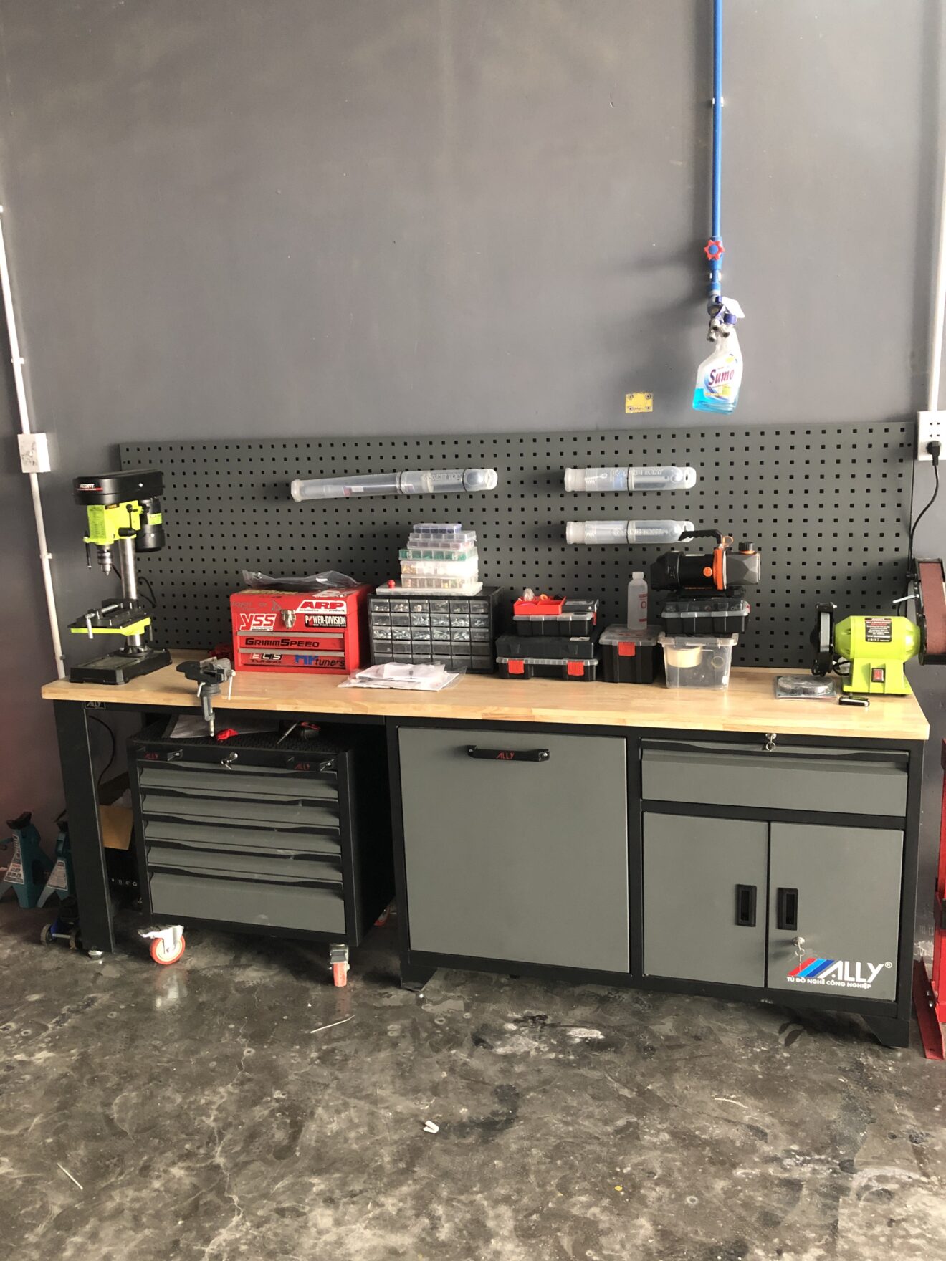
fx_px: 1020
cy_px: 630
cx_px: 473
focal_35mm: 28
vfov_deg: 63.4
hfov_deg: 49.7
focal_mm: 3.99
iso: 100
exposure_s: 1/7
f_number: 1.8
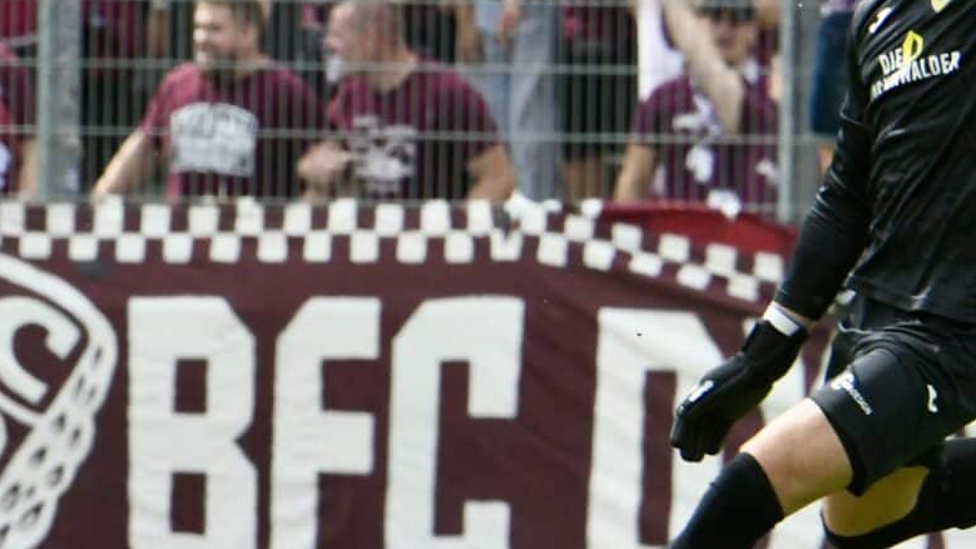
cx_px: 814
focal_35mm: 964
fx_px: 24945
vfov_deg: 1.3
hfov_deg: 2.2
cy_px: 370
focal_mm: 350
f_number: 10
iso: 2000
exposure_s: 1/1600
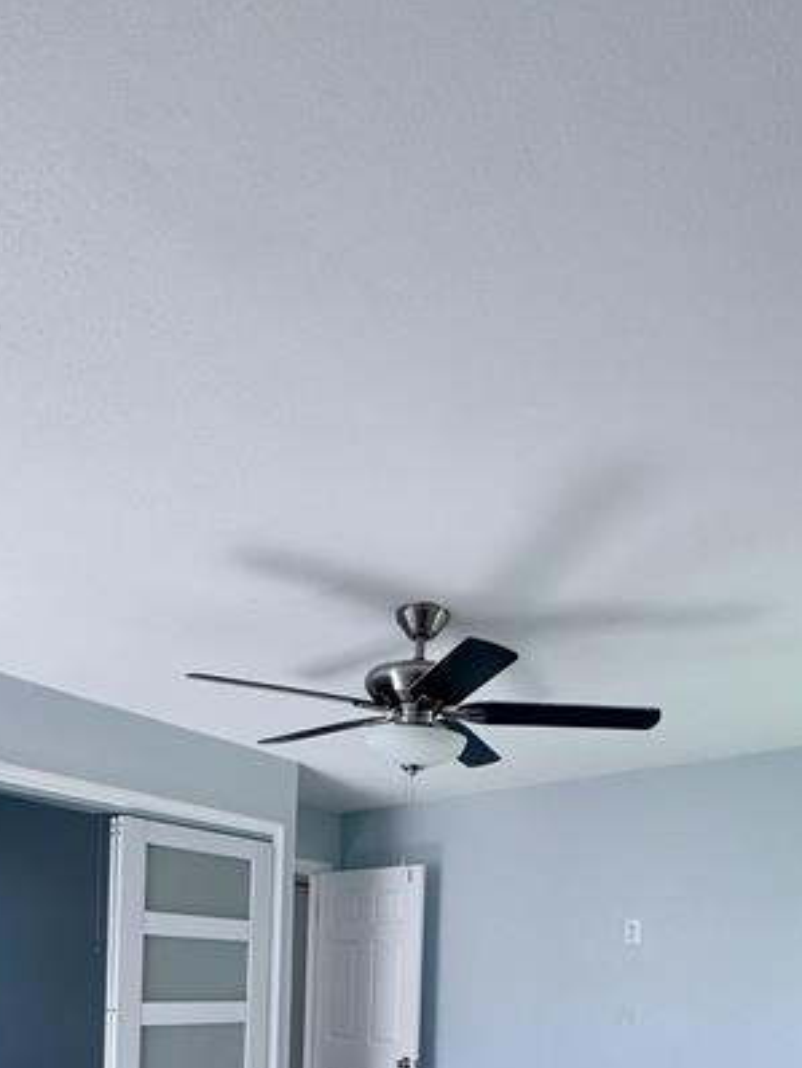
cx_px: 343
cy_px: 982
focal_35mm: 27
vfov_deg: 55.6
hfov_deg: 51.2
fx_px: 833
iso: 40
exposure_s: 1/144
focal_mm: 2.22
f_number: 2.2
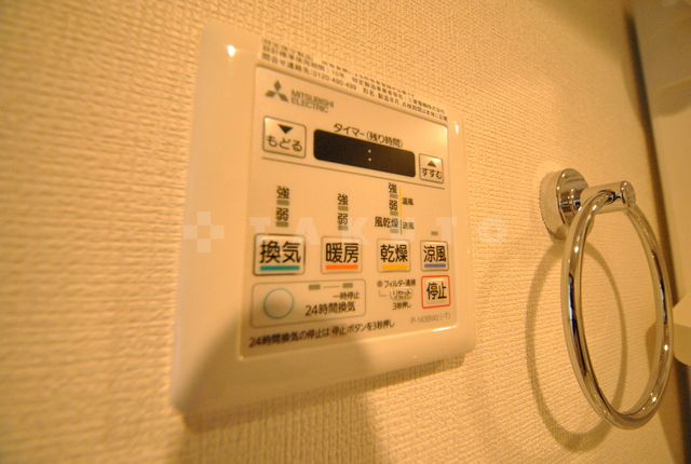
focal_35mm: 12
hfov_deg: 112.5
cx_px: 346
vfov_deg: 90.3
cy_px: 232
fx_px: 231
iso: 1600
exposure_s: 1/60
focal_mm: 8
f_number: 4.5
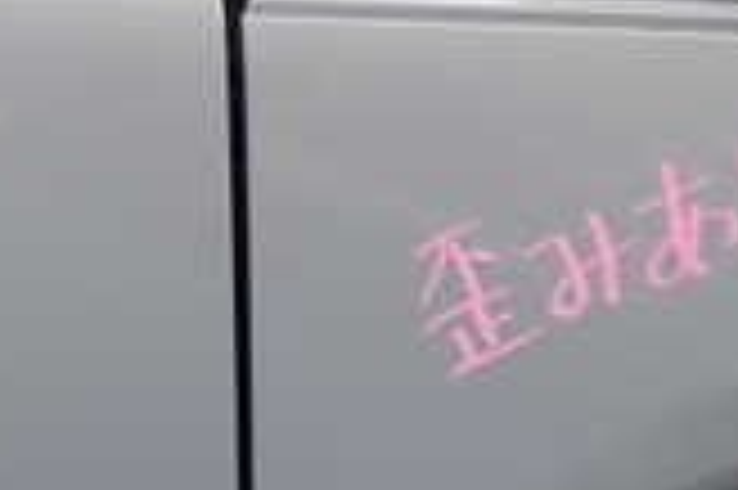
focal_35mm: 114
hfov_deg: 15.8
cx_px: -508
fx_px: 2335
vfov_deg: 12.0
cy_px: 103
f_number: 2.3
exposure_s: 1/125
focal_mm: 5.4
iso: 125
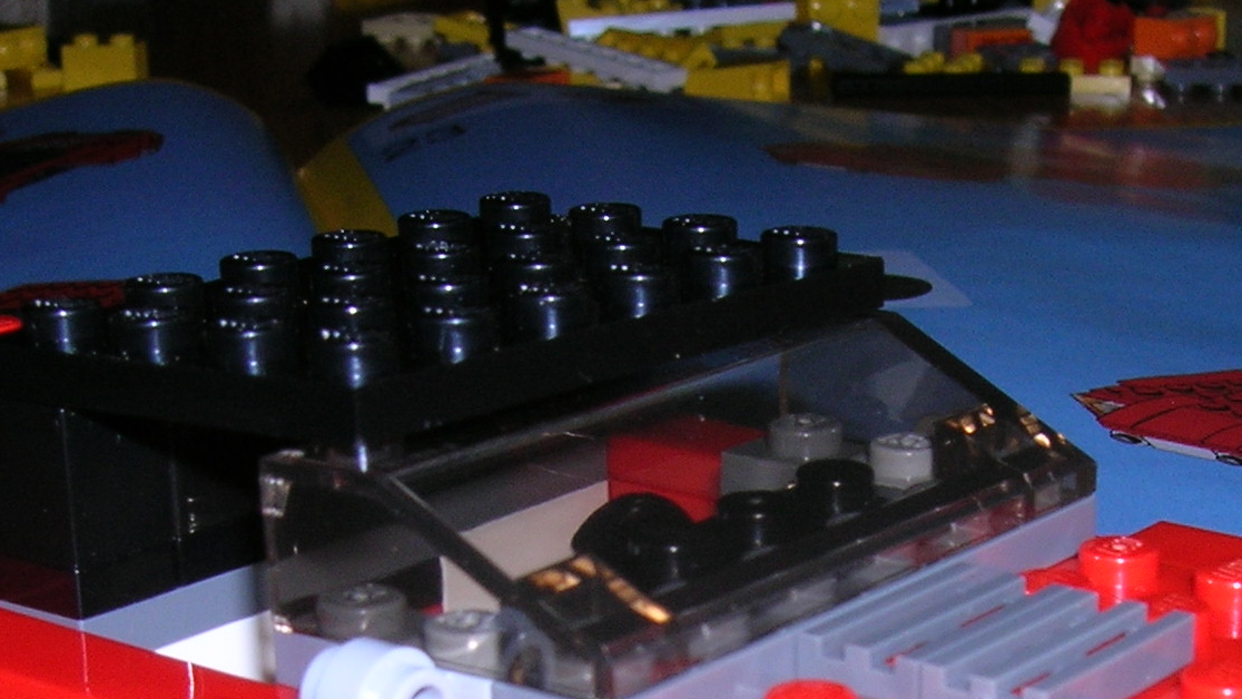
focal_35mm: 86
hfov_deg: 24.7
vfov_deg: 13.5
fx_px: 2832
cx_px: 731
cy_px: 926
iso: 50
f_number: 4.9
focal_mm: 5.7
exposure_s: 1/60.1
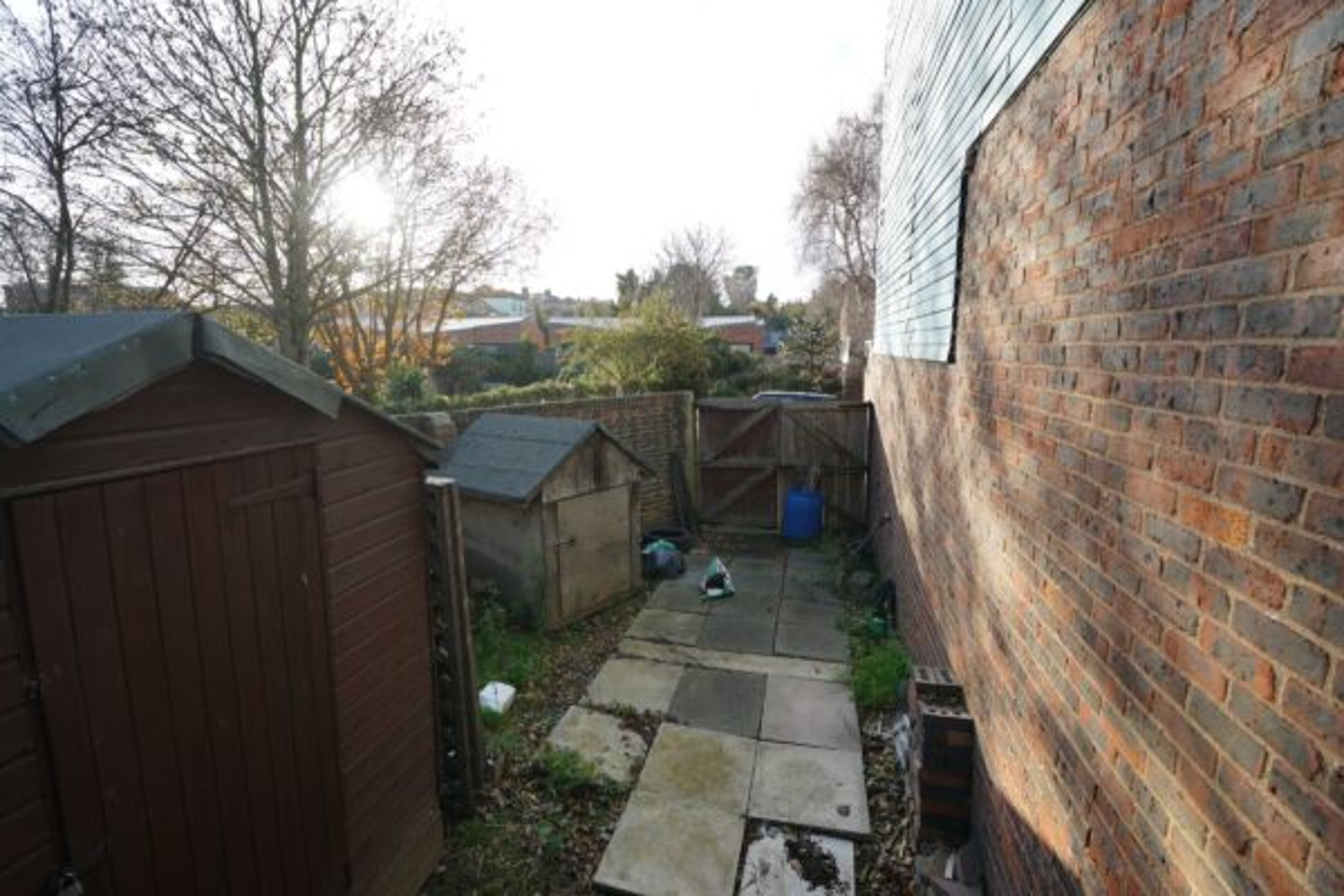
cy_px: 448
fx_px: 597
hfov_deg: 96.7
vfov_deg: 73.7
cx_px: 672
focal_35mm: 16
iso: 125
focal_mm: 16
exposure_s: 1/160
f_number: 5.6
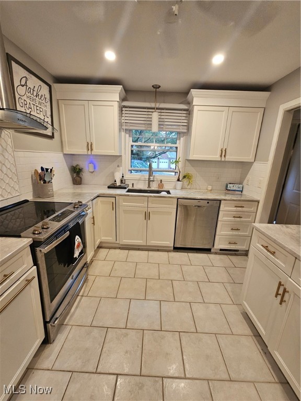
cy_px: 200
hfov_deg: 89.9
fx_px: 151
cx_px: 150
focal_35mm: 13
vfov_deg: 106.2
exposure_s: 1/60
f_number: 2.2
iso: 160
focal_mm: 2.2
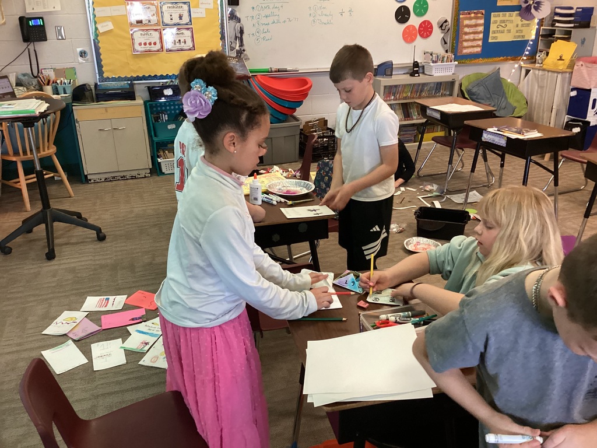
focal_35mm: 31
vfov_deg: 45.4
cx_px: 298
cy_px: 224
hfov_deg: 58.4
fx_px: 535
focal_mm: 3.3
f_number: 2.4
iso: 320
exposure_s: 1/40
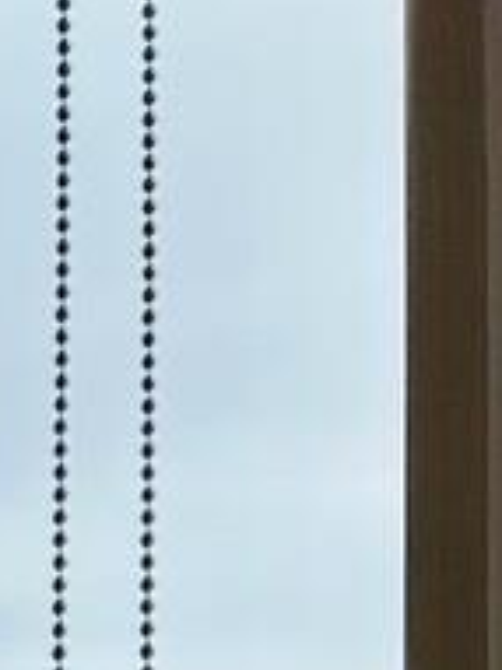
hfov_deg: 9.5
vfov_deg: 11.3
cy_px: 1740
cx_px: -748
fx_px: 2633
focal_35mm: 136
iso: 50
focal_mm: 5.7
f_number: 1.5
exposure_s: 1/2045
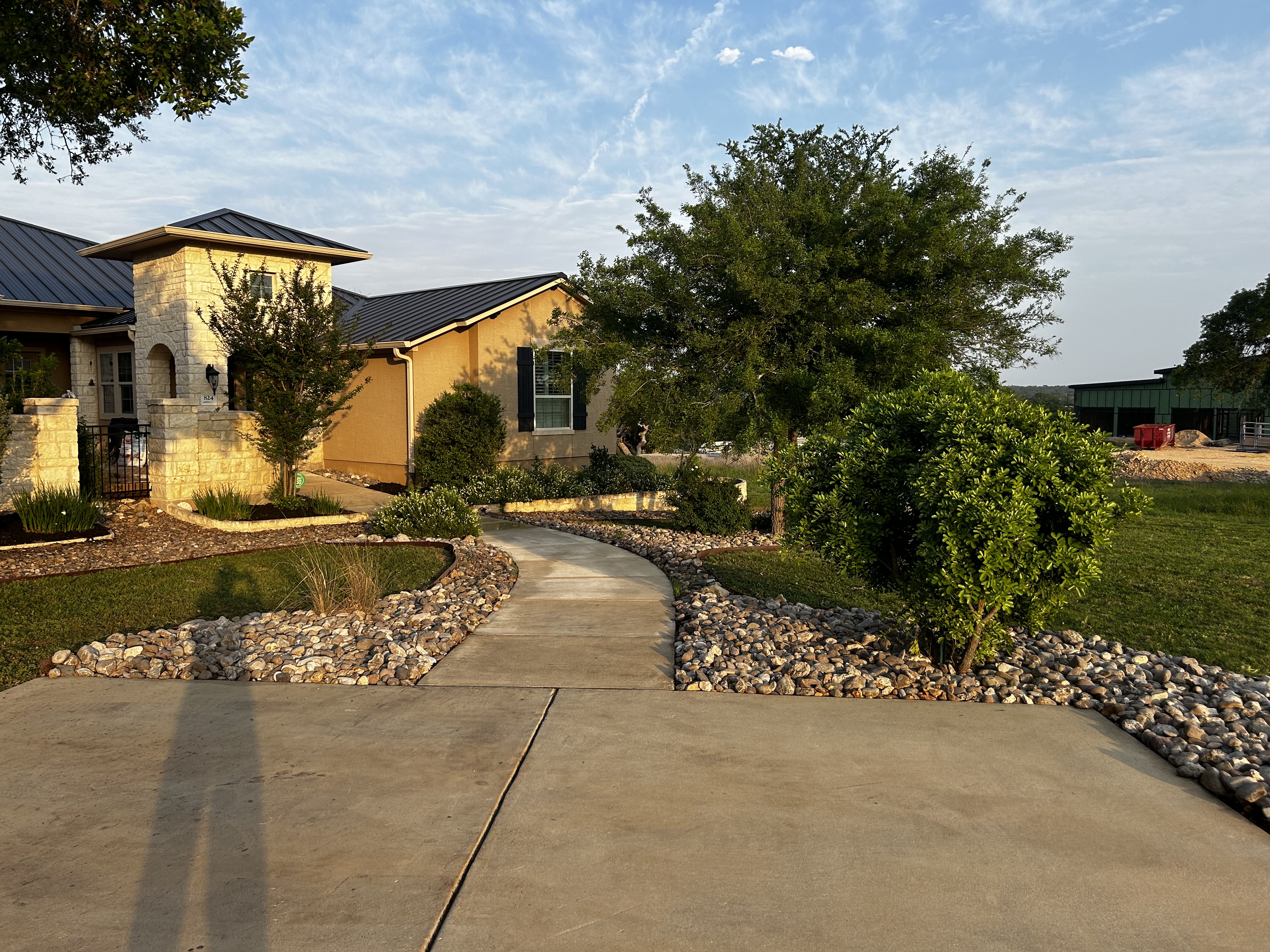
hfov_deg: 67.3
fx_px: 954
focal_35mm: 26
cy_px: 476
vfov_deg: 53.1
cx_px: 635
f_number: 1.5
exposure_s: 1/1431
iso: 50
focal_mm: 5.7
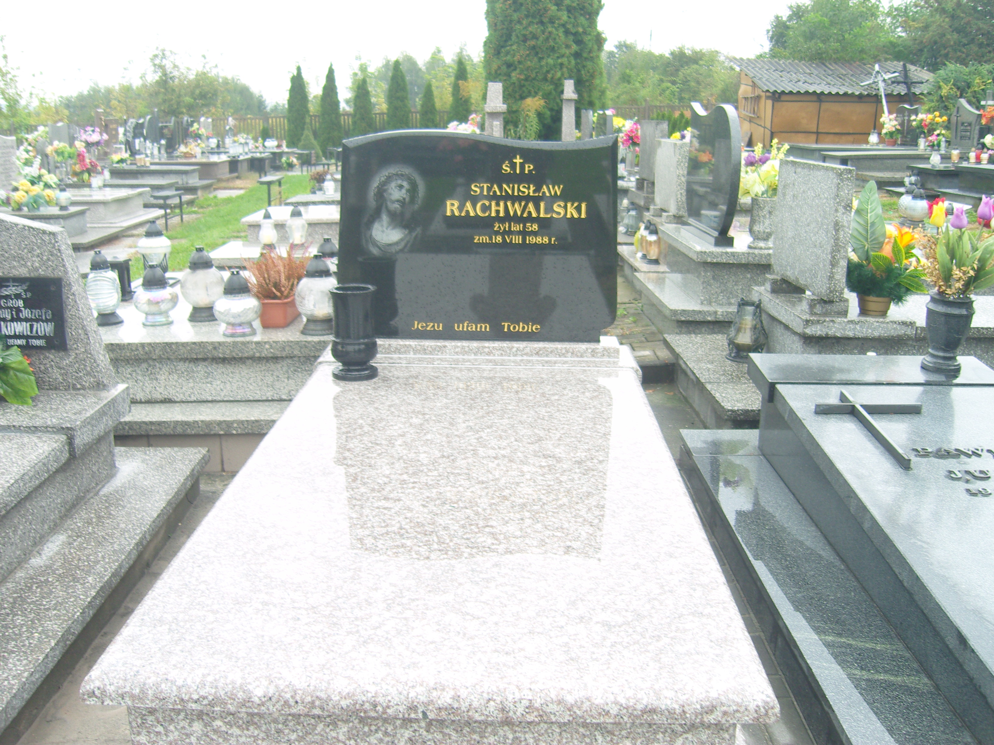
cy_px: 372
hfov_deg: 54.0
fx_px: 976
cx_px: 497
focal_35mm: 34
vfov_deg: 41.8
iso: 100
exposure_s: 1/40
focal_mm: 7.3
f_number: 2.8
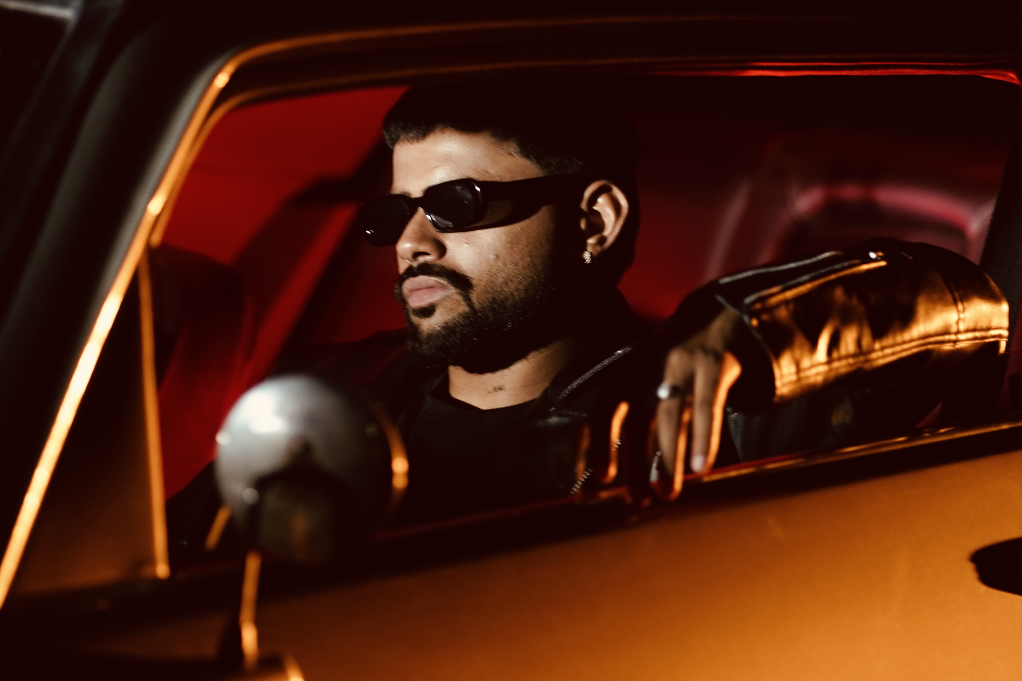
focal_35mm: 85
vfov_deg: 16.1
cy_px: 340
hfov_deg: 23.9
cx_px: 511
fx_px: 2413
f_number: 2
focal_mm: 85
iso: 640
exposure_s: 1/125
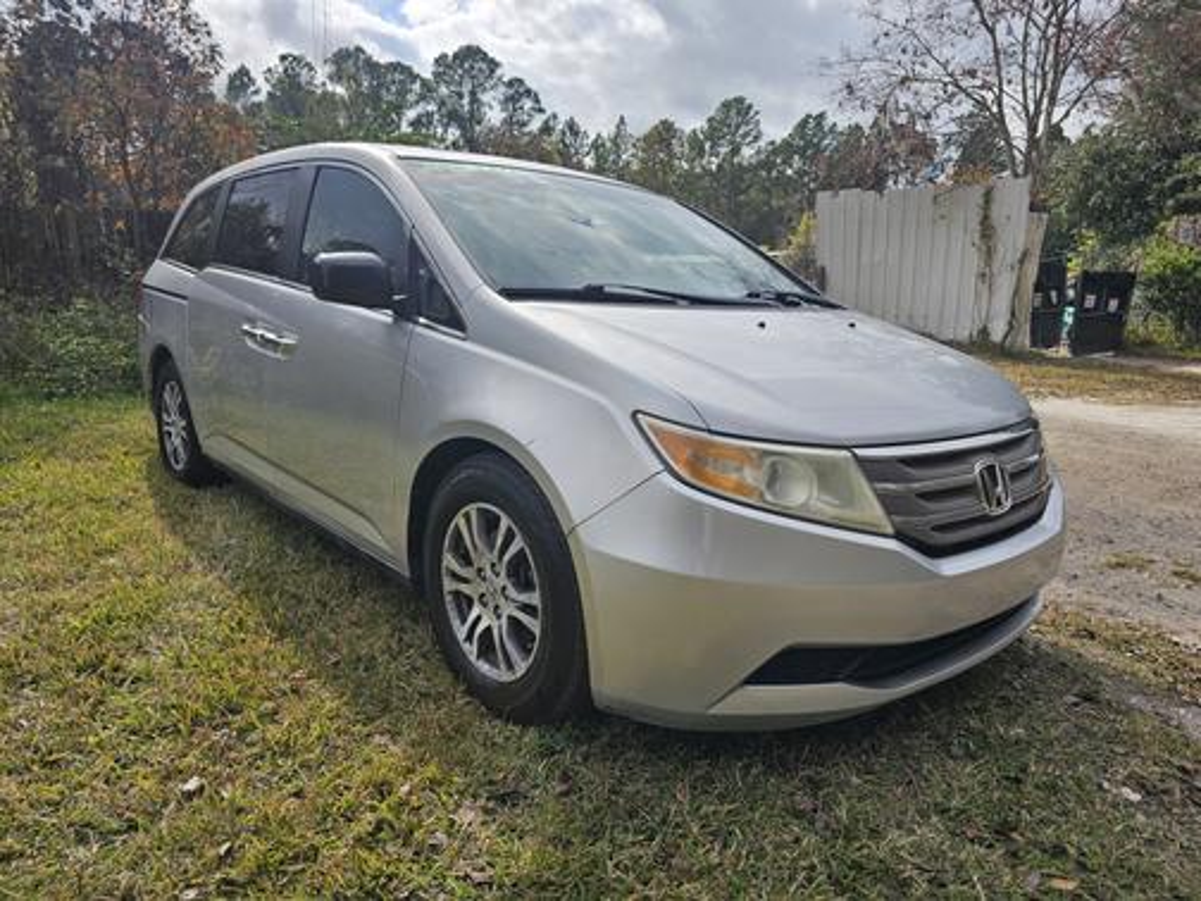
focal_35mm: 23
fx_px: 798
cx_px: 600
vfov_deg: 58.9
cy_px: 450
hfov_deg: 73.9
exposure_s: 1/699
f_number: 1.7
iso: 10
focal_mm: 6.3
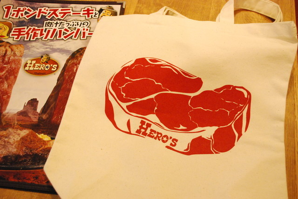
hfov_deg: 57.2
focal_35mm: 33
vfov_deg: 40.0
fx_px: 273
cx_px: 149
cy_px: 100
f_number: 4.5
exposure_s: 1/80
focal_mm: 22
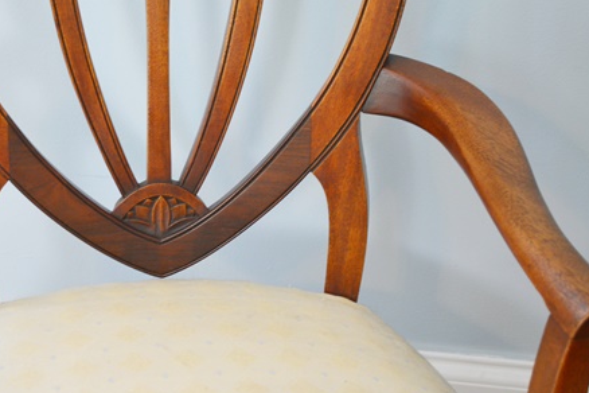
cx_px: 206
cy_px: 162
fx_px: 1276
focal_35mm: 78
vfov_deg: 17.5
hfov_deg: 25.9
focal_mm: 38
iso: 800
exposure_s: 1/40
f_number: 5
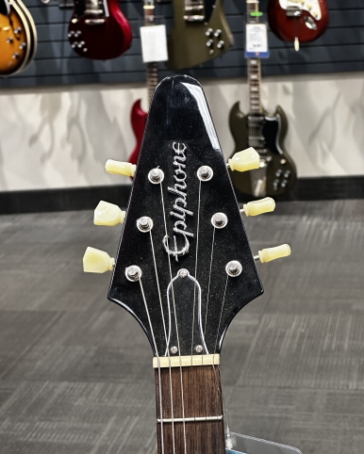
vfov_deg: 23.5
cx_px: 182
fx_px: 1090
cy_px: 244
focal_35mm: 81
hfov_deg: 19.0
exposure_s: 1/60
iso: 400
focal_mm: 9
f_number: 2.8
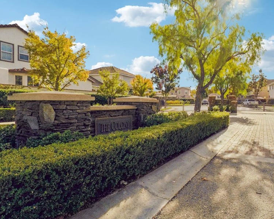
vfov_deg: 60.8
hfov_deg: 71.4
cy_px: 113
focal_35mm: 23
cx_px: 172
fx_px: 186
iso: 400
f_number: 8
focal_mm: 11.9
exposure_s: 1/8000
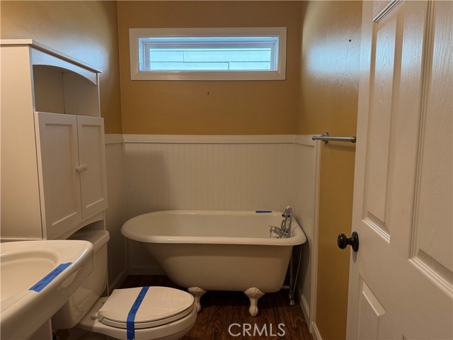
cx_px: 226
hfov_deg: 71.6
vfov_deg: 56.8
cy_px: 170
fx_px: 314
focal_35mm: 24
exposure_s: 1/127
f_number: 1.78
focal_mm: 6.76
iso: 200
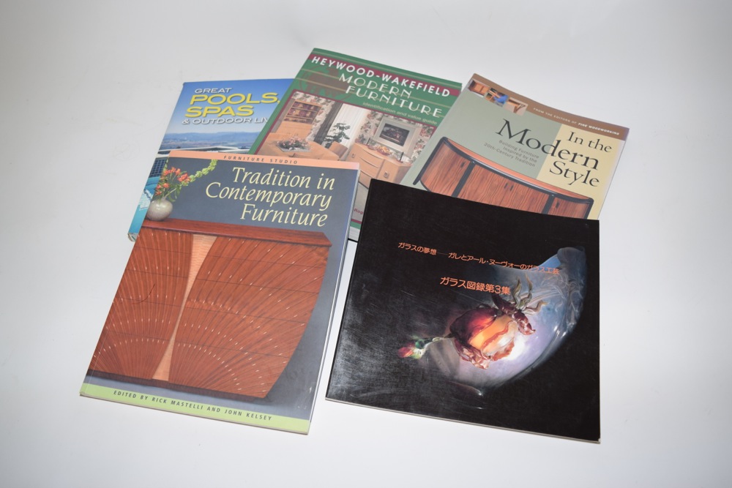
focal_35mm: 30
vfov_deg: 43.6
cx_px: 366
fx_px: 610
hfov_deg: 61.9
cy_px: 244
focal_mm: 20
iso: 320
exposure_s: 1/80
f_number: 4.5
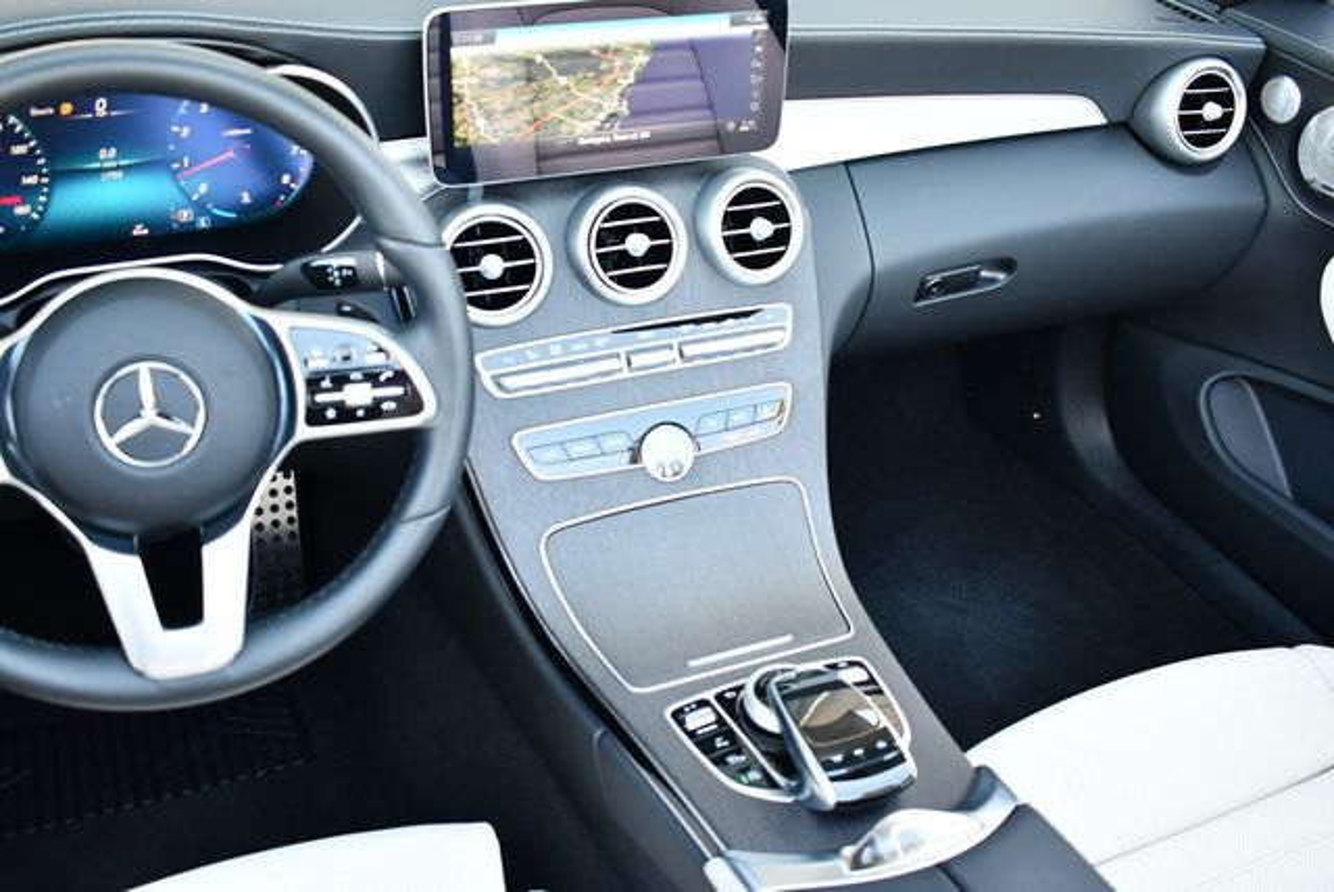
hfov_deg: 53.1
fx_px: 1335
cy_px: 446
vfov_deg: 36.9
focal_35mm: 36
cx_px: 667
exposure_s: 1/125
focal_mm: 18
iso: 800
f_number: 3.5
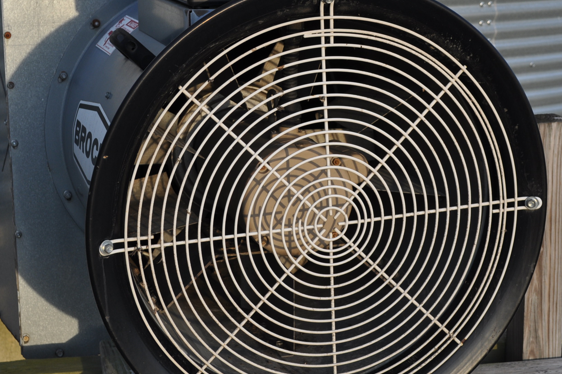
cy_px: 190
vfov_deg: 17.3
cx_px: 299
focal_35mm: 79
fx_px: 1233
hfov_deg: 25.7
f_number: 7.1
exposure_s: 1/200
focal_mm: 40
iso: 200
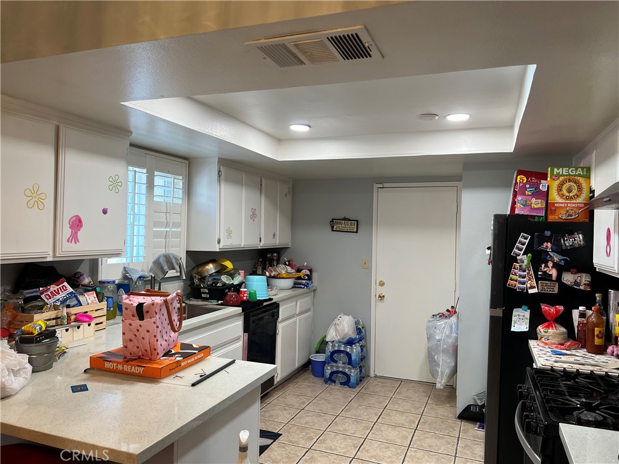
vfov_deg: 53.1
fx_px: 465
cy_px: 232
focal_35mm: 26
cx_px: 310
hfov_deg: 67.3
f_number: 1.5
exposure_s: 1/120
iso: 100
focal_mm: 5.7
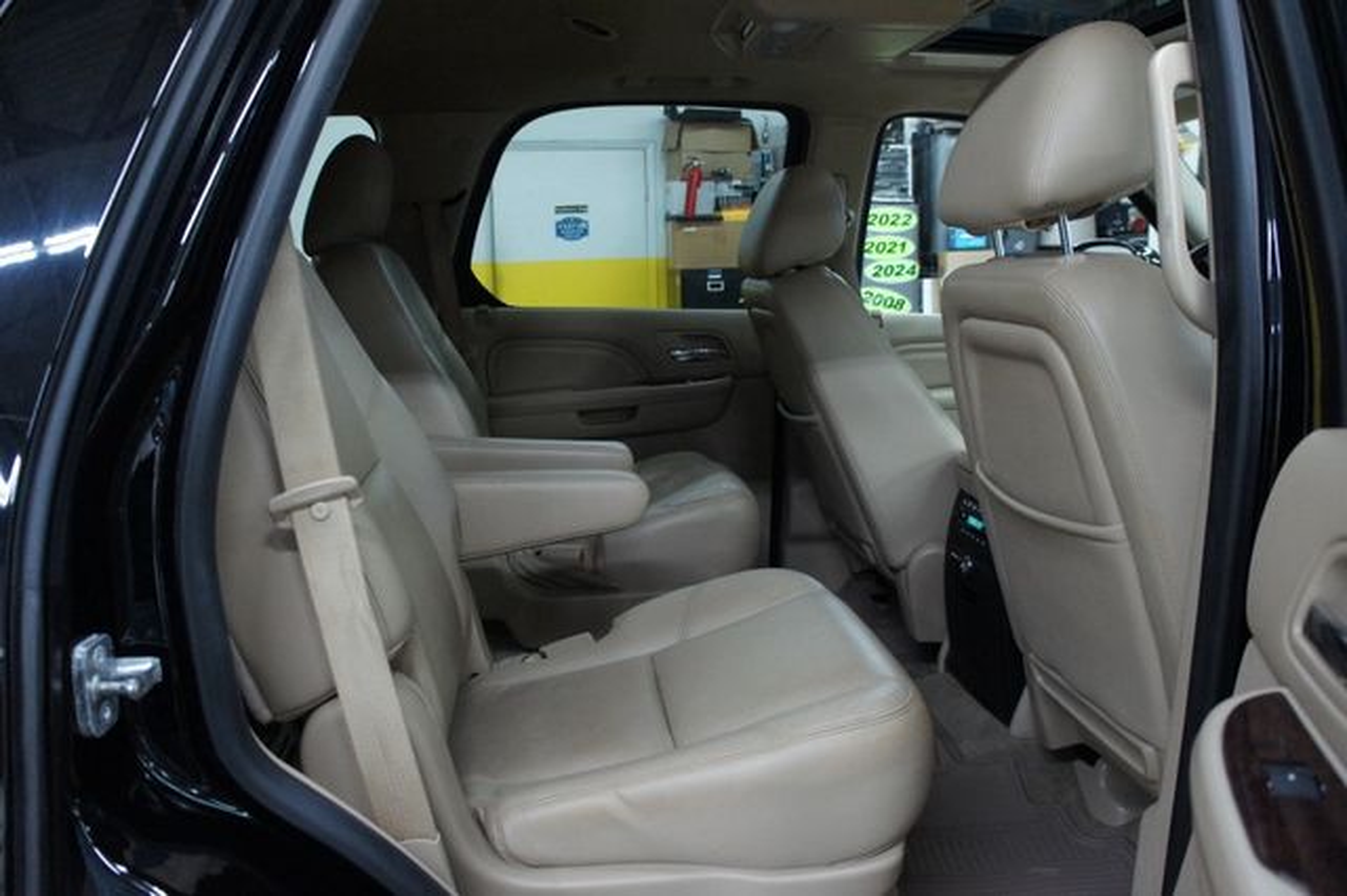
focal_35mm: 27
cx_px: 674
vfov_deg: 47.9
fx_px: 1010
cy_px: 448
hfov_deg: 67.4
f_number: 3.5
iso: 1600
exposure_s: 1/60
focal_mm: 18
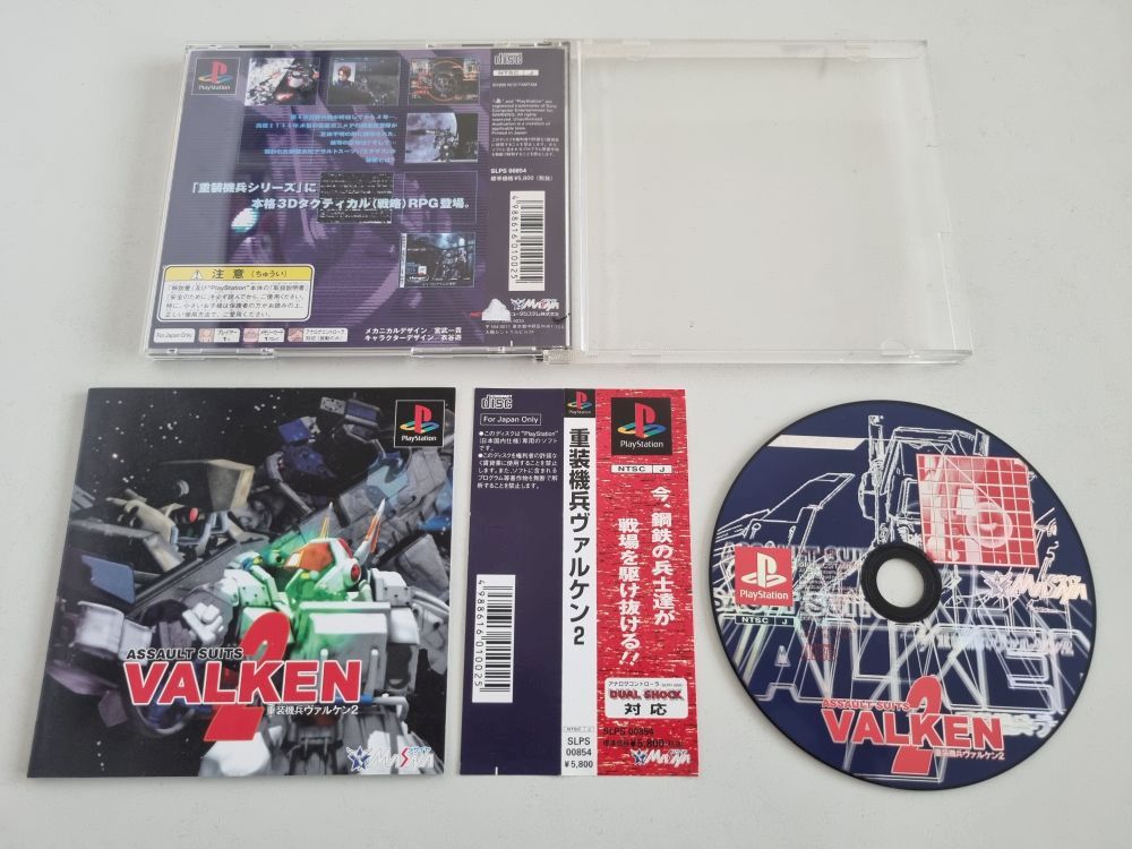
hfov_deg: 67.3
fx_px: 850
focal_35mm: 26
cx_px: 566
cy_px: 424
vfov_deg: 53.1
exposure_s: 1/100
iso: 250
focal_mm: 5.4
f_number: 1.8
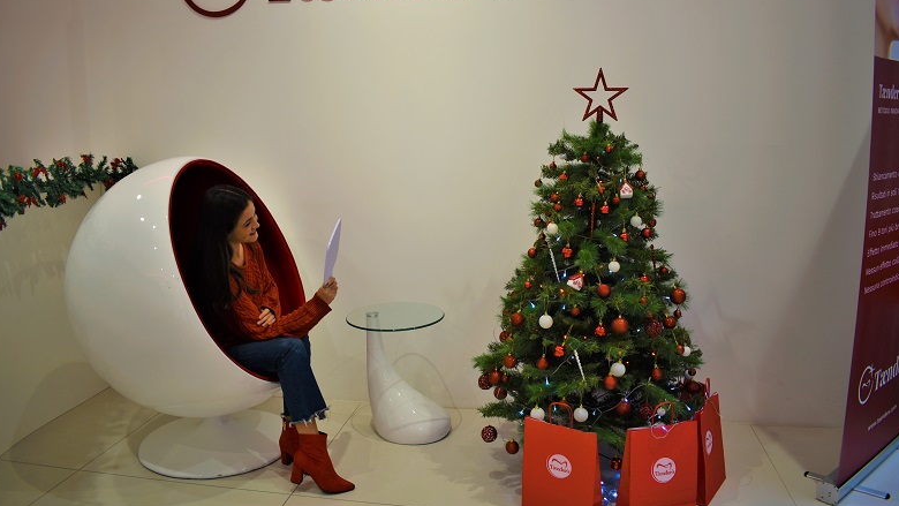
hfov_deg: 66.1
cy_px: 225
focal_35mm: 29
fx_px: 691
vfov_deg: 40.1
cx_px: 445
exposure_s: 1/40
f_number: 3.5
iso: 100
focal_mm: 18
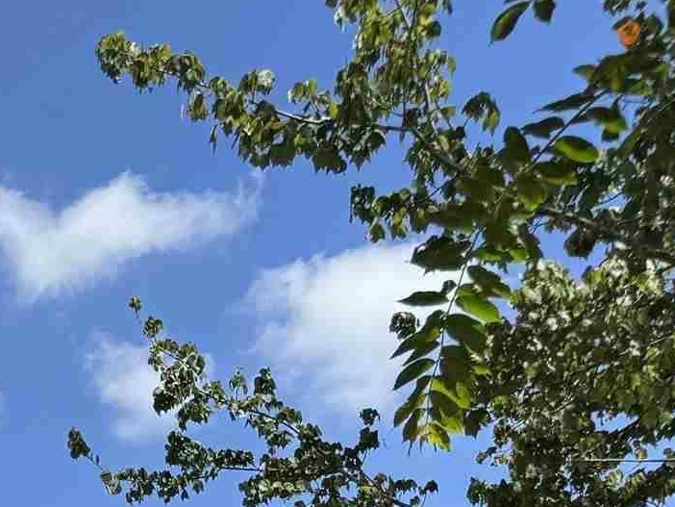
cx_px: -621
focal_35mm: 105
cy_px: 1019
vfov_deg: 12.4
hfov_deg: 15.5
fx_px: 2048
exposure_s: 1/3413
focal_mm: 6.76
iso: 80
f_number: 1.78
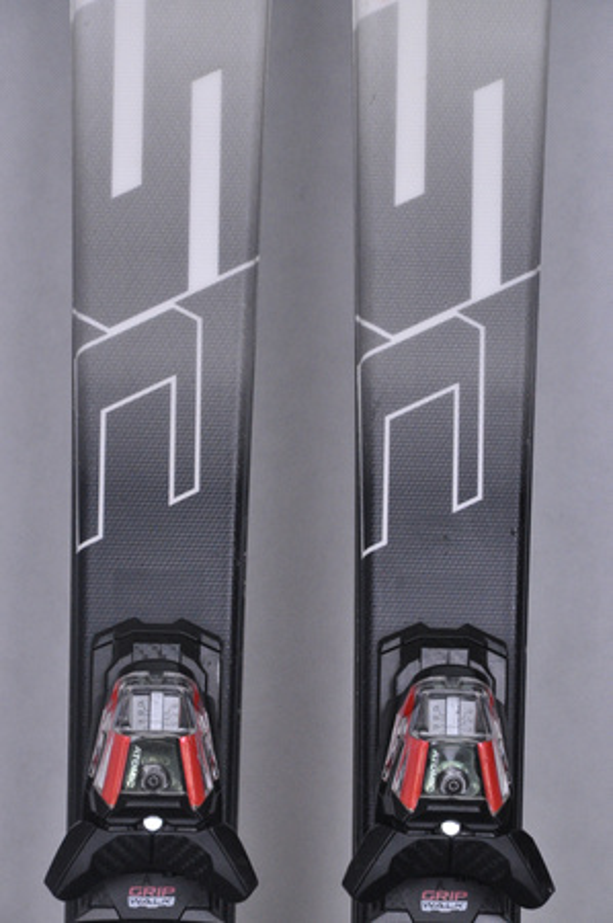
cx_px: 306
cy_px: 462
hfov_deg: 8.7
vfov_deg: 13.1
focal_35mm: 158
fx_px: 4032
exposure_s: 1/125
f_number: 9.5
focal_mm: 105
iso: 3200
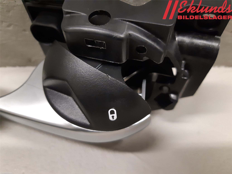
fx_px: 174
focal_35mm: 26
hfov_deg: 67.3
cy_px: 87
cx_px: 116
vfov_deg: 53.1
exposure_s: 1/60
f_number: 1.7
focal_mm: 3.93
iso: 320
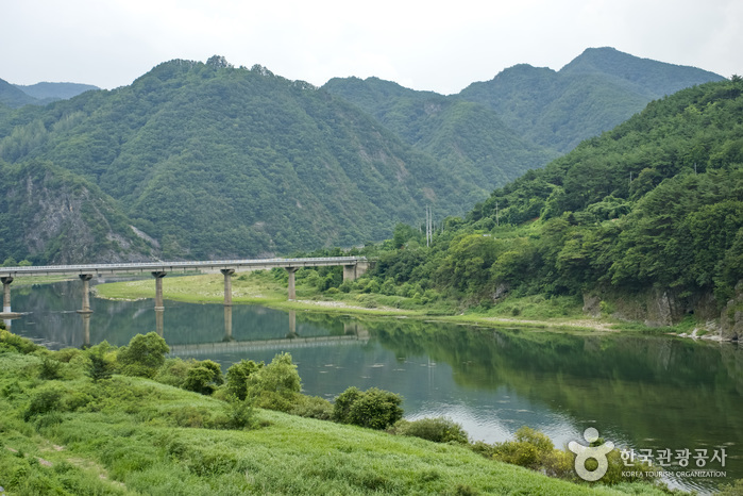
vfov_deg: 24.6
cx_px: 372
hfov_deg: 36.2
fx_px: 1135
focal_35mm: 55
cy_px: 248
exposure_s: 1/125
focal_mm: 55
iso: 200
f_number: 11
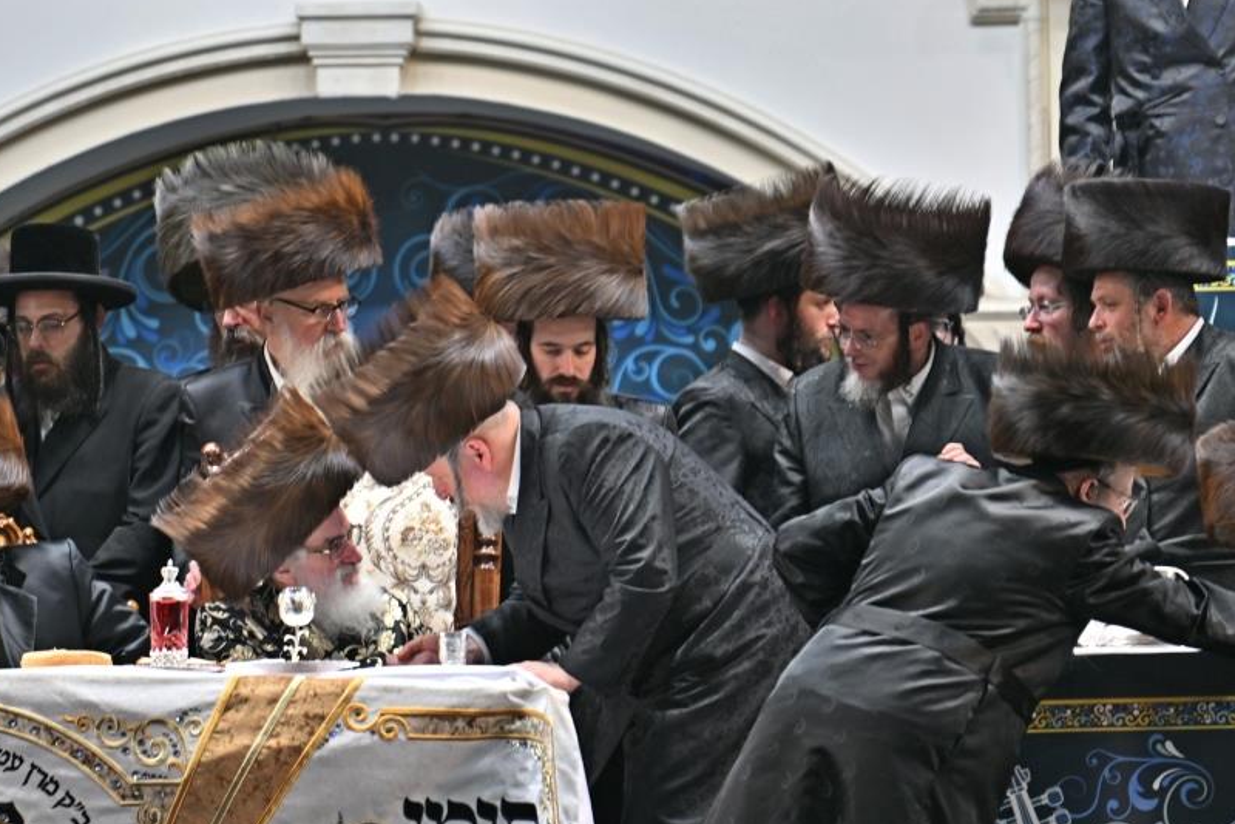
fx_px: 13177
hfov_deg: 5.4
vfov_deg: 3.6
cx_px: 472
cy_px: 445
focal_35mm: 384
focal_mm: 200
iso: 125
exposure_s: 1/125
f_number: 2.8
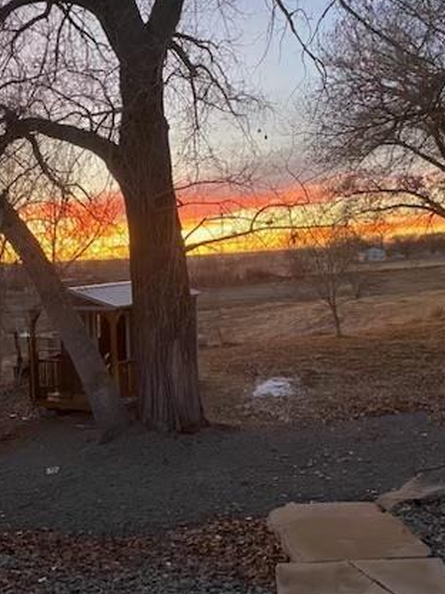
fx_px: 686
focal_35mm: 40
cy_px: 306
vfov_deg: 46.8
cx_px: 153
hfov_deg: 35.6
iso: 400
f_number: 1.8
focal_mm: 4.25
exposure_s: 1/60
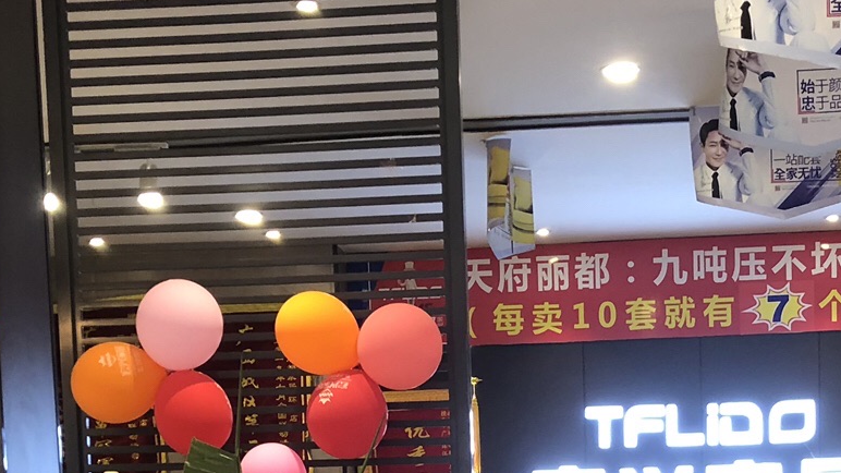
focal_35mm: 79
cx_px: 574
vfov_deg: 14.1
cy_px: 748
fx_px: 1761
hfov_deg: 26.7
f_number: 1.8
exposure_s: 1/20
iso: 40
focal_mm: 3.99
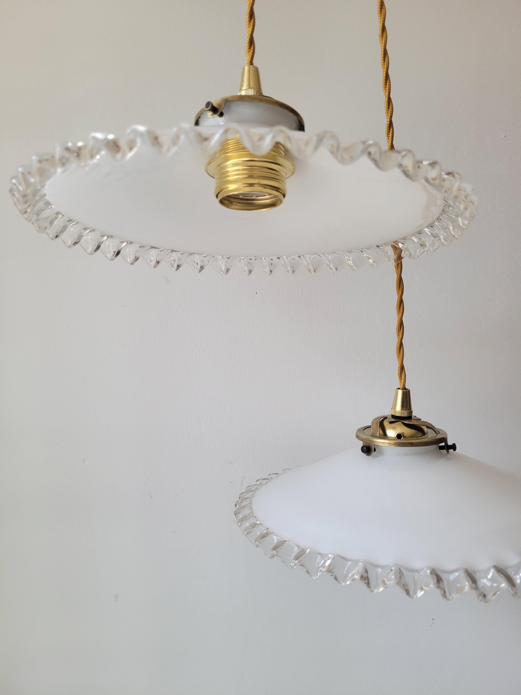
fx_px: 522
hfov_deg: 53.1
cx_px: 260
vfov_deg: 67.3
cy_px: 348
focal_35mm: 26
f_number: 1.8
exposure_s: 1/229
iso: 40
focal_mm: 5.4
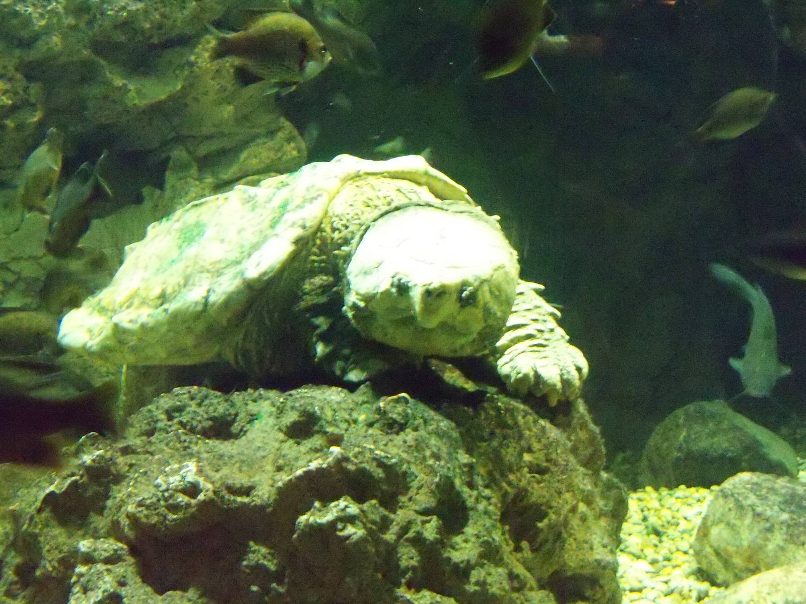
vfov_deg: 29.1
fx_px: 1164
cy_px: 302
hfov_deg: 38.2
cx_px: 403
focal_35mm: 50
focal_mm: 8.8
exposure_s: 1/5
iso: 1600
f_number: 3.8
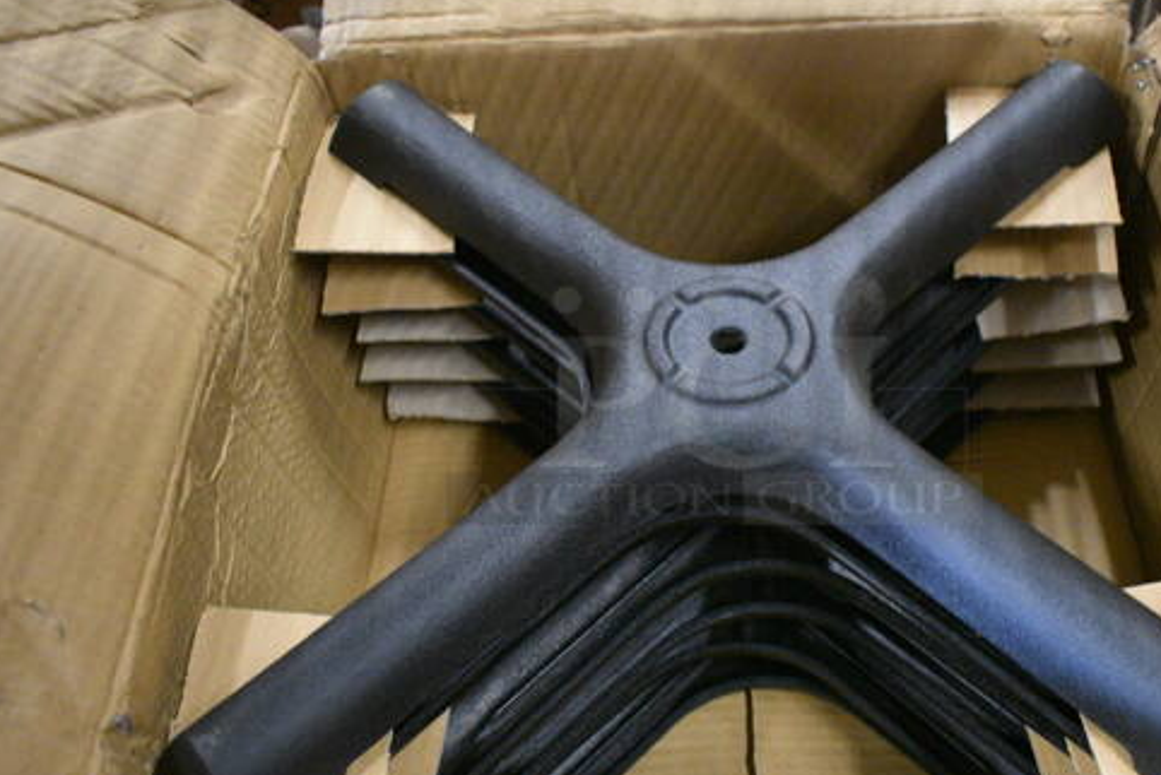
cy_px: 397
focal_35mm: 38
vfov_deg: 35.1
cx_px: 715
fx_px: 1226
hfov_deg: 50.2
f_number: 3.8
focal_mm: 20
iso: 7200
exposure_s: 1/125
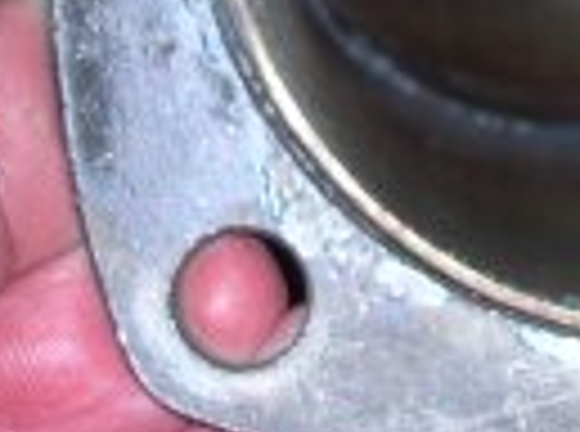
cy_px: -110
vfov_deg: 4.8
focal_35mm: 308
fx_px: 5146
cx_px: 508
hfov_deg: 6.4
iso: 50
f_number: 3.6
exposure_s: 1/60.1
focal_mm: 10.2
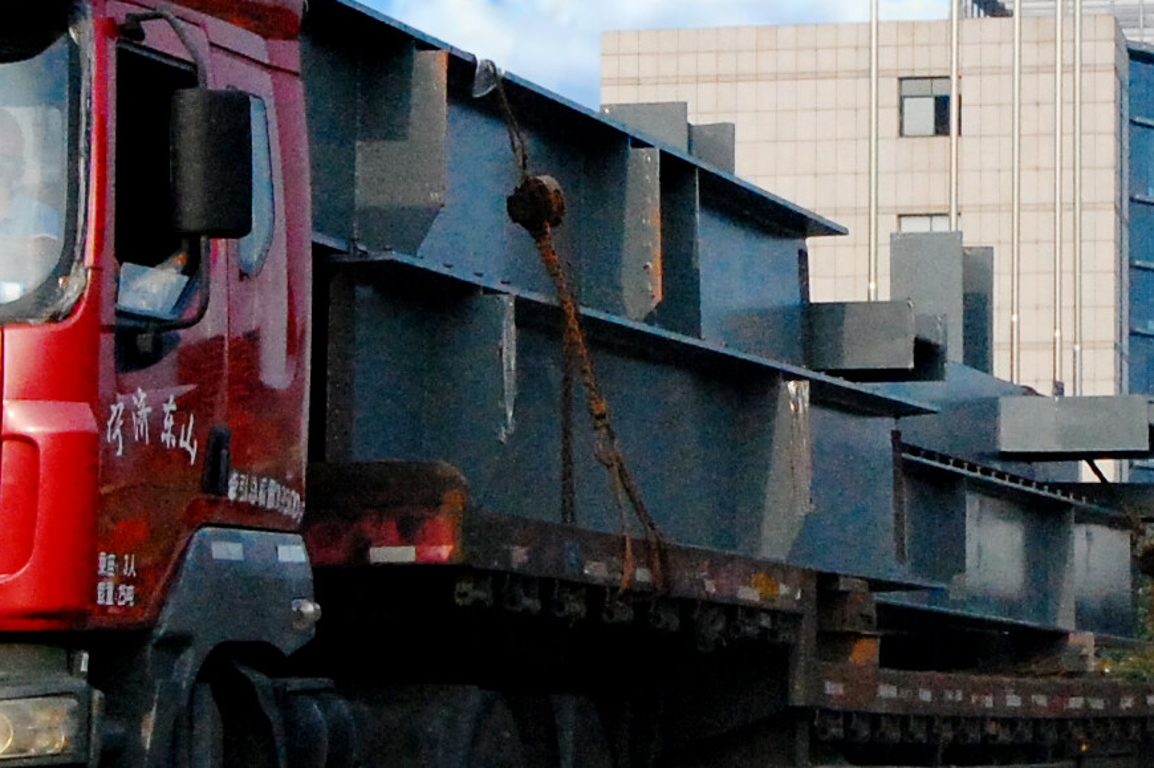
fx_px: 5149
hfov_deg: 12.7
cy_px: 218
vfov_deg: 8.5
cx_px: 907
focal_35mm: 161
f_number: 13
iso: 1600
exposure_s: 1/1250
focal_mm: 31
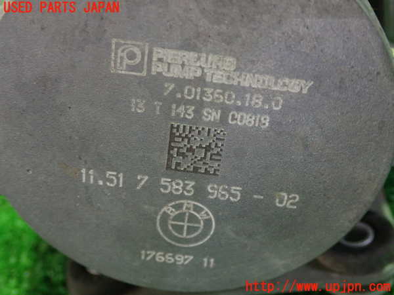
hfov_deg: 38.2
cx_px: 197
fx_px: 569
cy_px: 148
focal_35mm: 50
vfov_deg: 29.1
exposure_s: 1/15
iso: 800
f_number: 3.2
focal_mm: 9.01
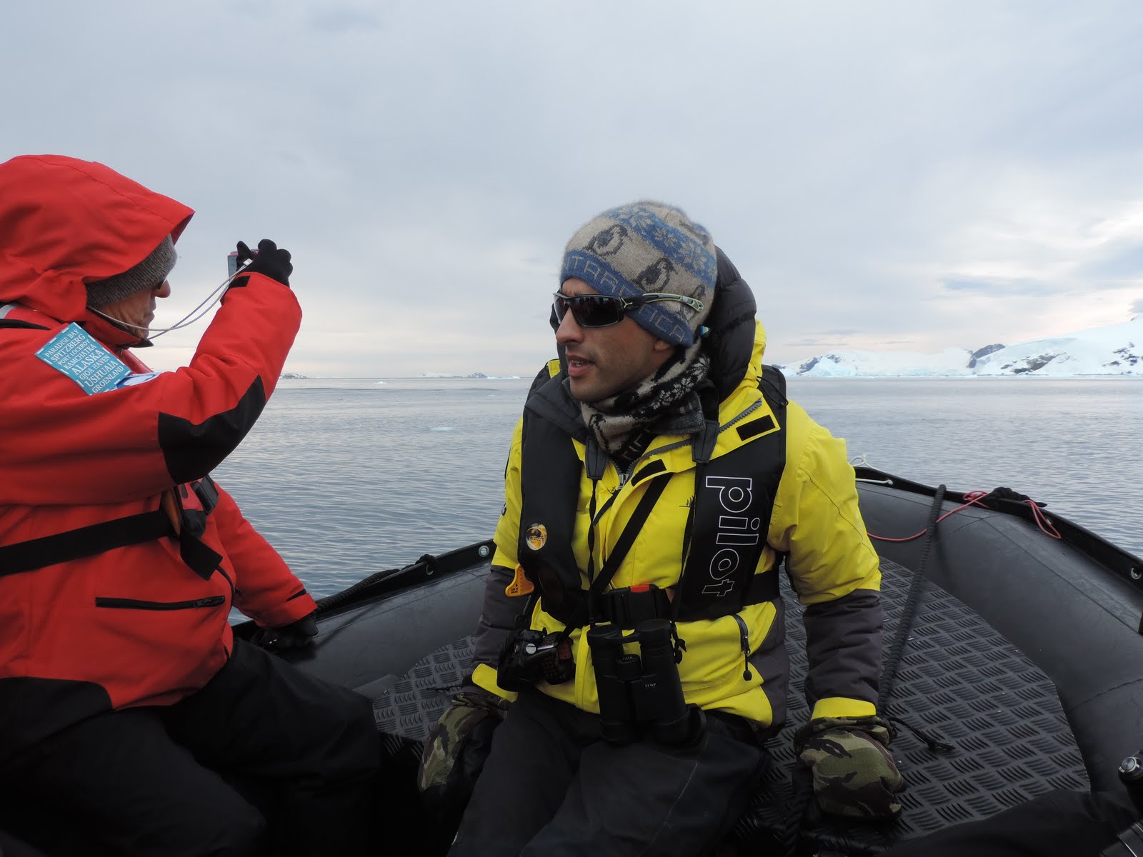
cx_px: 572
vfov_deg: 49.7
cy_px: 428
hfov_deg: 63.4
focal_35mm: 28
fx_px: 925
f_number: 3.1
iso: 80
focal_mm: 4.9
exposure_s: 1/500
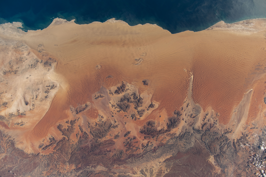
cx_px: 133
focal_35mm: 50
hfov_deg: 39.6
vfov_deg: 27.0
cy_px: 88
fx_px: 369
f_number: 9
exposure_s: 1/800
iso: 640
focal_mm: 50
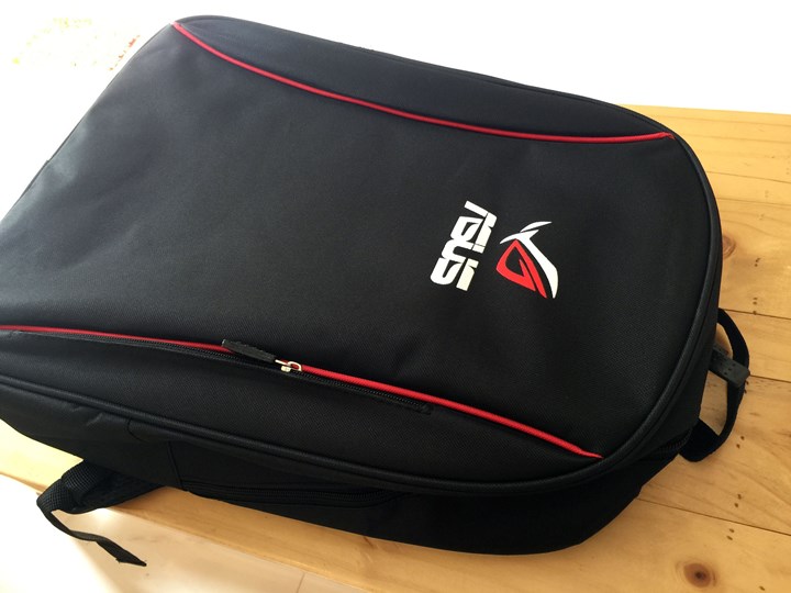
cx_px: 396
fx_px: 663
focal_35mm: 29
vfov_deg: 48.2
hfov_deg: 61.7
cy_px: 296
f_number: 2.2
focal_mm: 4.15
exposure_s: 1/33
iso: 64
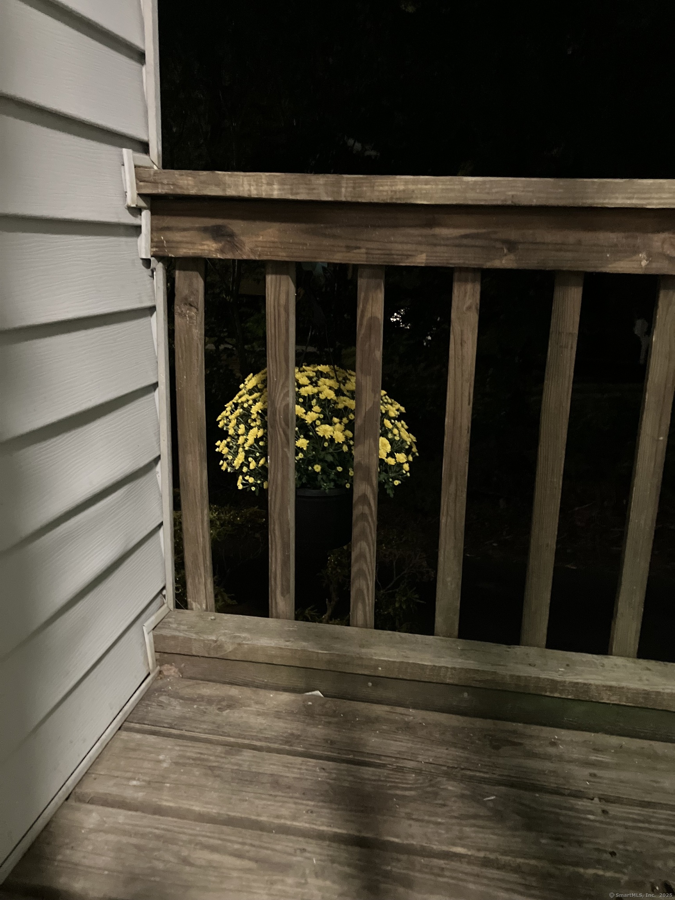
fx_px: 728
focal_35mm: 28
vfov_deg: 63.4
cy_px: 450
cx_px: 338
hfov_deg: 49.7
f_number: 1.8
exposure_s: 1/15
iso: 640
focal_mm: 3.99
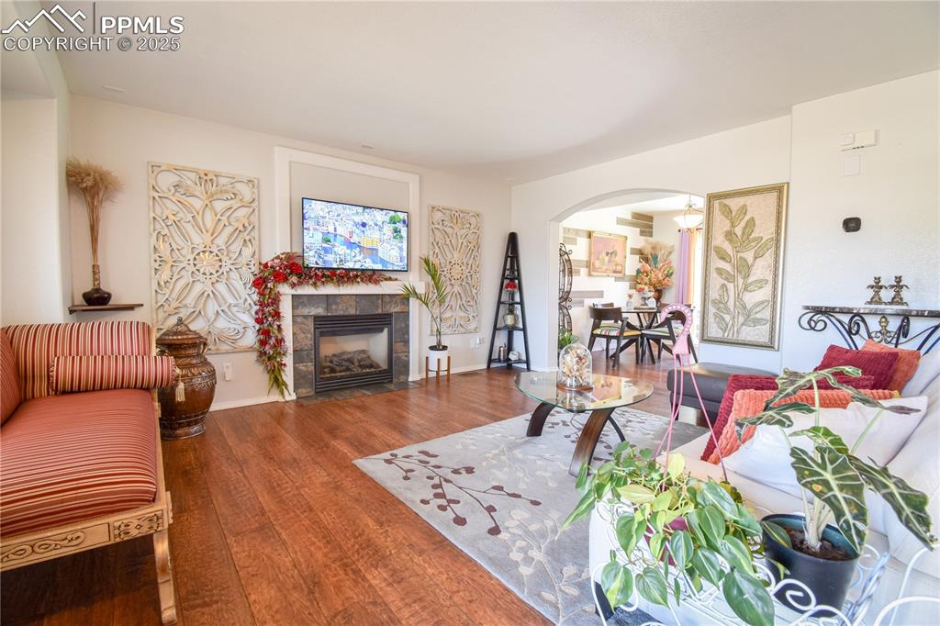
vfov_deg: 77.3
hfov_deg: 100.4
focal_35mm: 15
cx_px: 470
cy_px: 313
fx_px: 392
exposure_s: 1/6
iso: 320
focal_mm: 10
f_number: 8
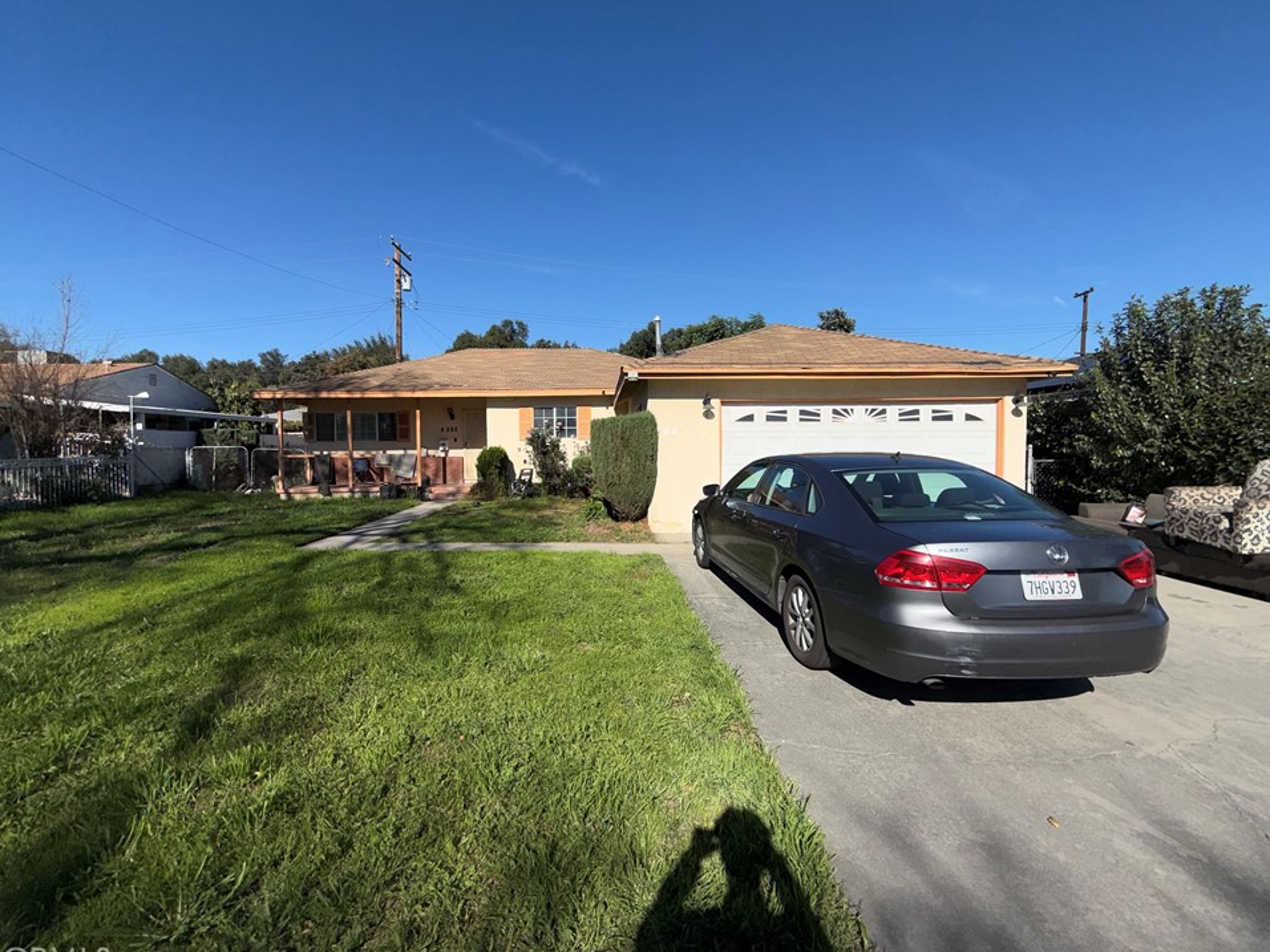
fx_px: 550
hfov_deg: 98.1
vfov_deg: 81.7
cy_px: 469
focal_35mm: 15
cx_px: 612
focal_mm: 2.22
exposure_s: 1/1961
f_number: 2.2
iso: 16
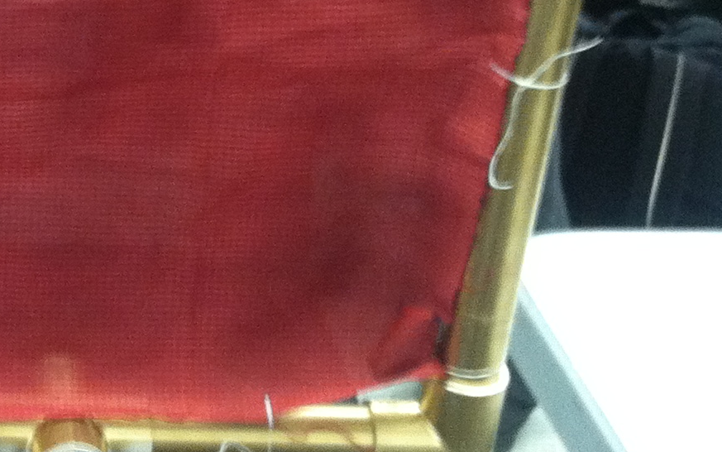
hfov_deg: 18.0
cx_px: -144
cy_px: 125
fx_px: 2165
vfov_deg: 11.9
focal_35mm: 110
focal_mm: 3.85
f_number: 2.8
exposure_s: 1/15
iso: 250
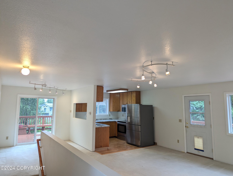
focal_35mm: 24
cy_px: 88
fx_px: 162
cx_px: 116
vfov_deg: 56.9
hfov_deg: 71.5
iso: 56
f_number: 1.85
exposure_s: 1/60
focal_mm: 6.81
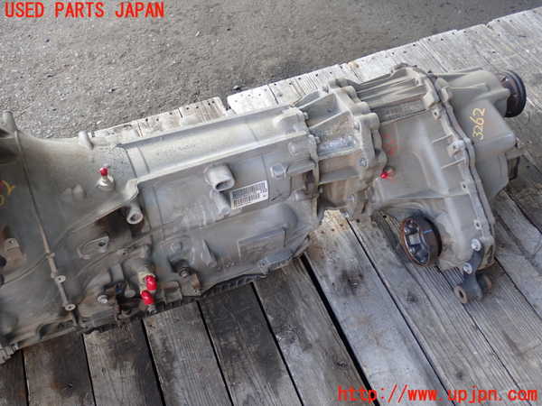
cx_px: 271
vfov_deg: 35.1
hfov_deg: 45.8
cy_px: 203
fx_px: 642
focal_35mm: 41
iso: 160
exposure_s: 1/80
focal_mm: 7.31
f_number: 2.8
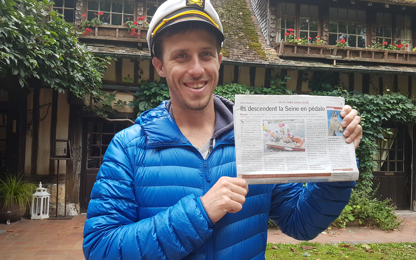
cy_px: 133
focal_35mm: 28
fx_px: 317
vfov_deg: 44.5
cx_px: 206
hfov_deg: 66.5
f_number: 1.7
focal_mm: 4.2
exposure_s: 1/191
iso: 40
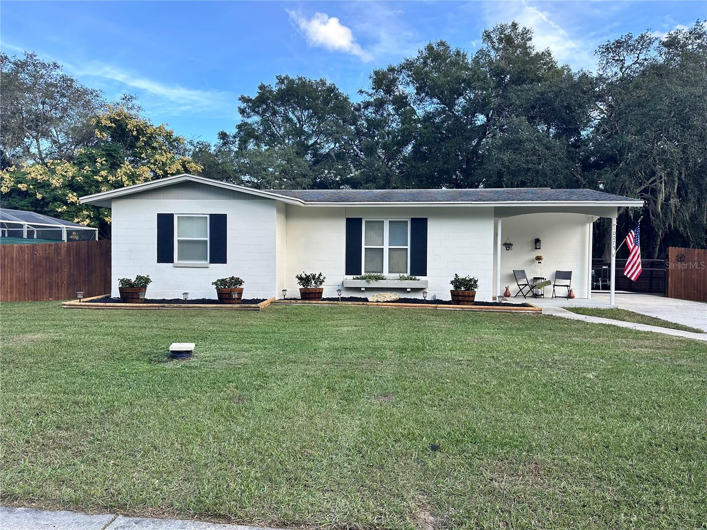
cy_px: 265
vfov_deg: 56.8
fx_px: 490
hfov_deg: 71.6
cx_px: 354
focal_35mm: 24
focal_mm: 6.86
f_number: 1.78
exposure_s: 1/756
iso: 80
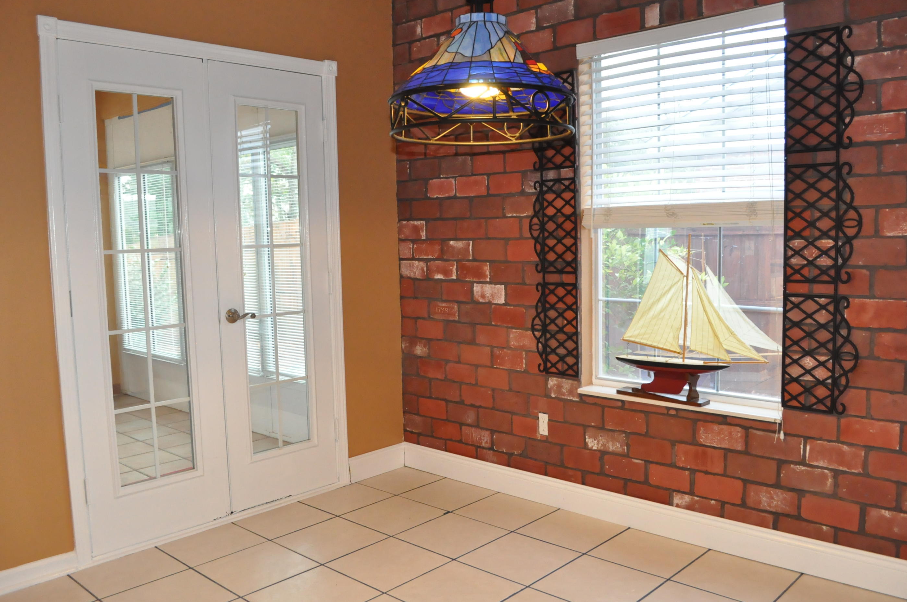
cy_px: 298
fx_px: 730
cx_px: 461
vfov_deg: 44.9
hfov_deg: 63.7
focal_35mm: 29
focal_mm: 18
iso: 3200
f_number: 5.6
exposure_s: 1/160
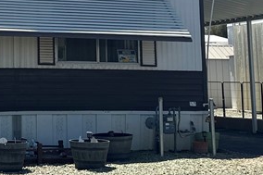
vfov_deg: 14.9
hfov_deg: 21.9
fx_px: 657
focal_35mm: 90
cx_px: 4
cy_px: 3
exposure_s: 1/4545
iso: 80
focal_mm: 6.86
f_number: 1.78
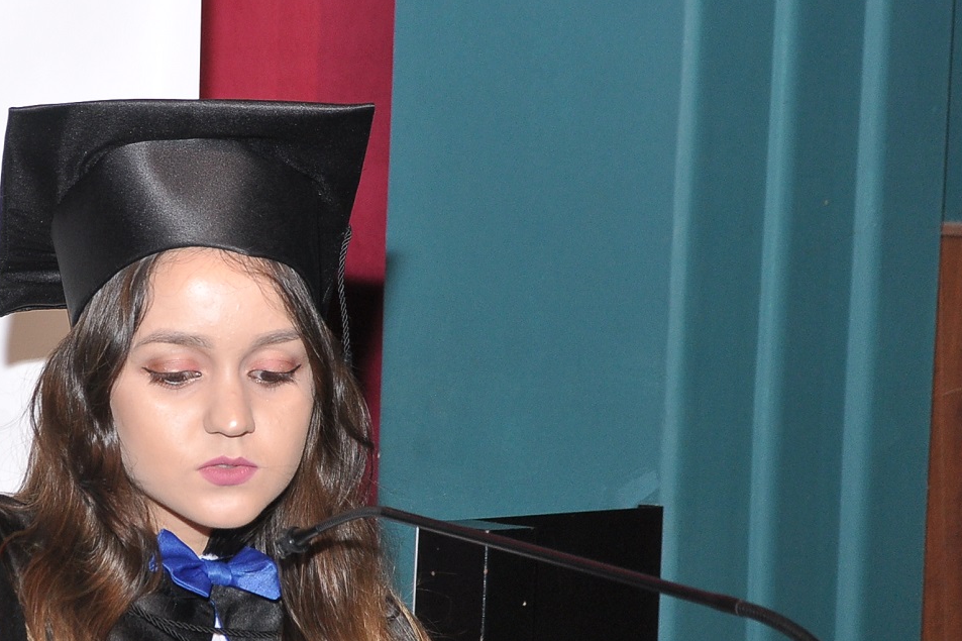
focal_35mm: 110
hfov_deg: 18.4
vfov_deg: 12.4
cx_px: 164
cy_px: 432
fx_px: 2940
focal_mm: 35
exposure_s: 1/80
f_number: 5.6
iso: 640
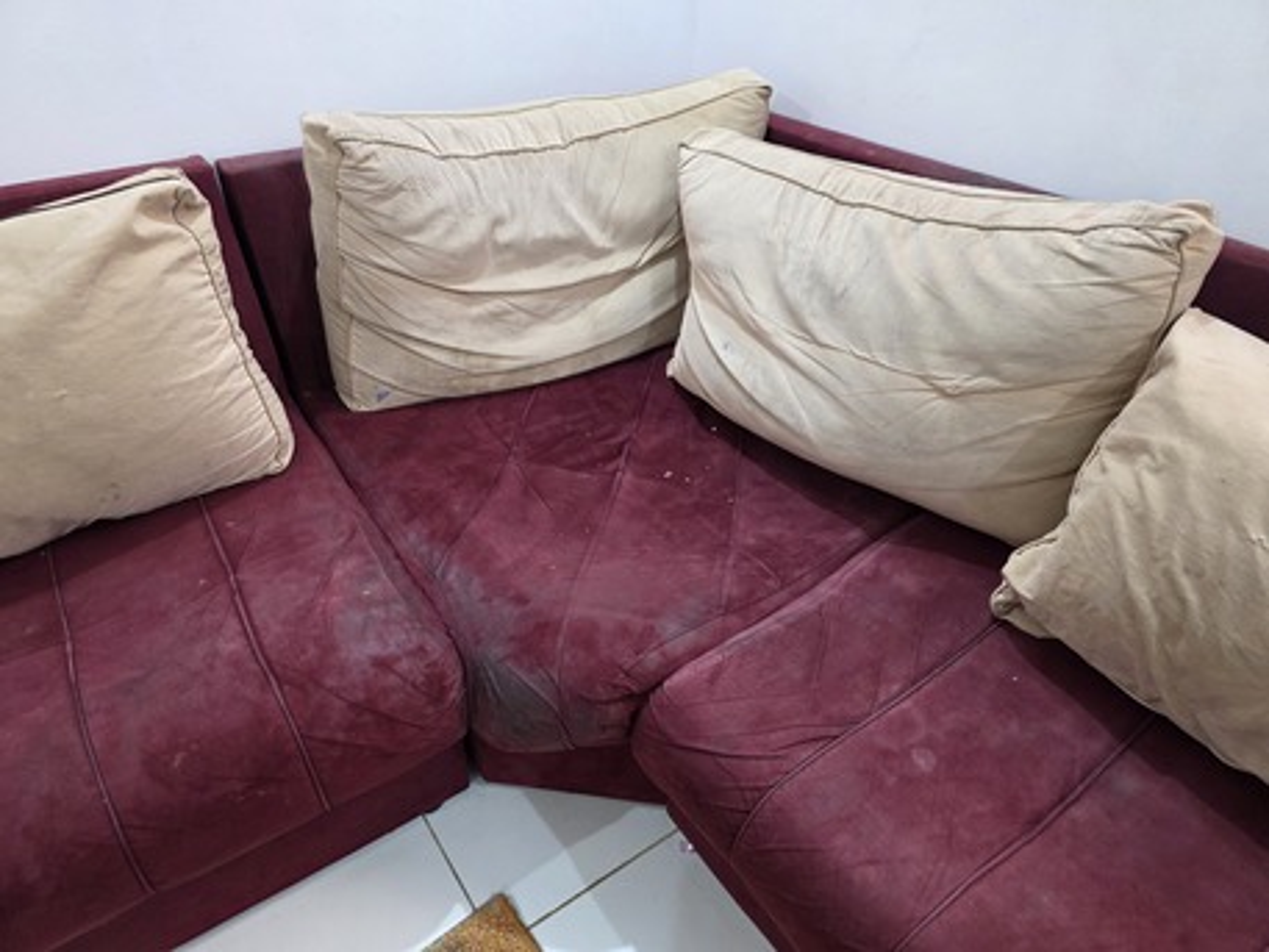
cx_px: 634
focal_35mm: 23
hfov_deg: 73.9
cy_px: 476
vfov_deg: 58.9
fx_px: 843
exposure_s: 1/100
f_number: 1.7
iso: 250
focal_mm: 6.3
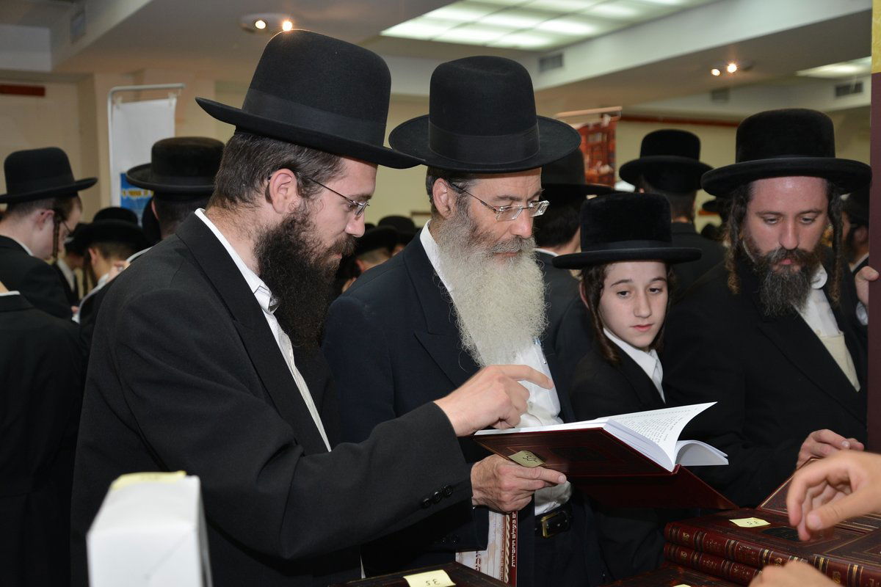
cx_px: 440
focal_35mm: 44
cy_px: 294
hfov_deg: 44.5
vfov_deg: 30.5
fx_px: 1077
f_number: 4.5
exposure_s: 1/125
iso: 800
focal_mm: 44
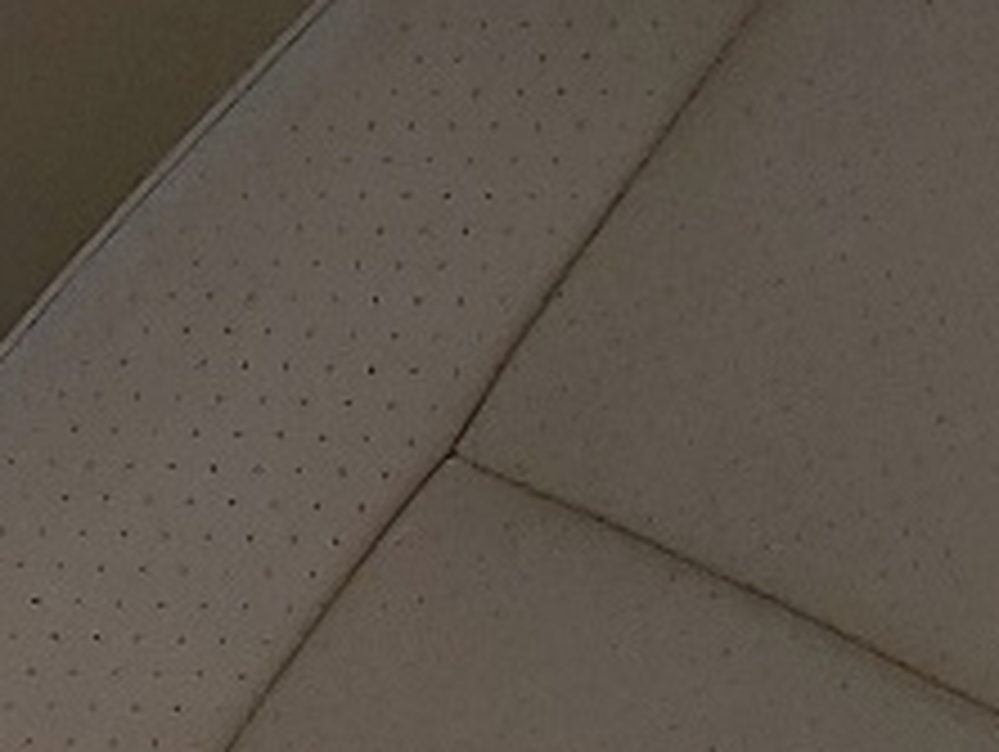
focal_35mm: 187
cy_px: 914
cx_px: -1624
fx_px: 5403
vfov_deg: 7.9
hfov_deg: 9.2
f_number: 1.5
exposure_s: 1/1429
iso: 50
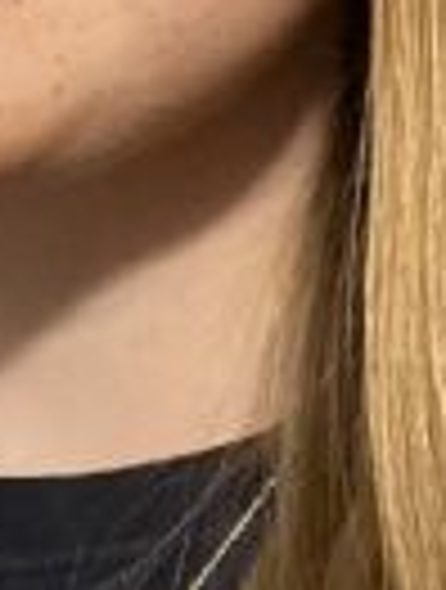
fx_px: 2342
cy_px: -108
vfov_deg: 14.0
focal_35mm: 137
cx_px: 45
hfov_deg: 10.8
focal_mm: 2.71
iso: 400
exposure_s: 1/50
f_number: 2.2
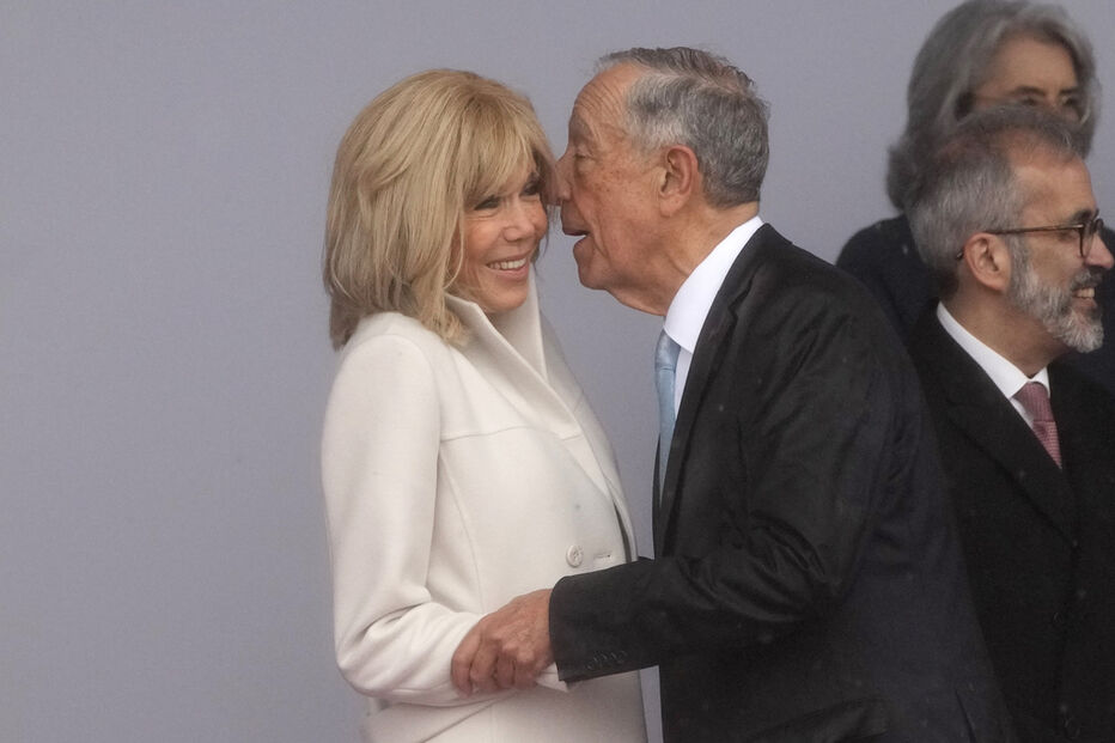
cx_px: 558
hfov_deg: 7.4
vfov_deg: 4.9
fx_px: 8670
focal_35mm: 280
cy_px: 372
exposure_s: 1/1600
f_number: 5.6
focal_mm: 280
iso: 3200
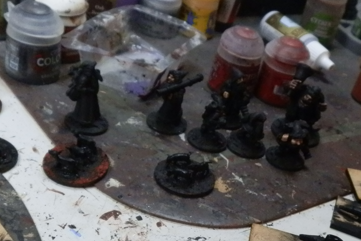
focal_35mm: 56
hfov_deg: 35.4
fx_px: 562
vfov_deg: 23.5
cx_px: 233
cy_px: 218
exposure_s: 1/200
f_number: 3.1
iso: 400
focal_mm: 5
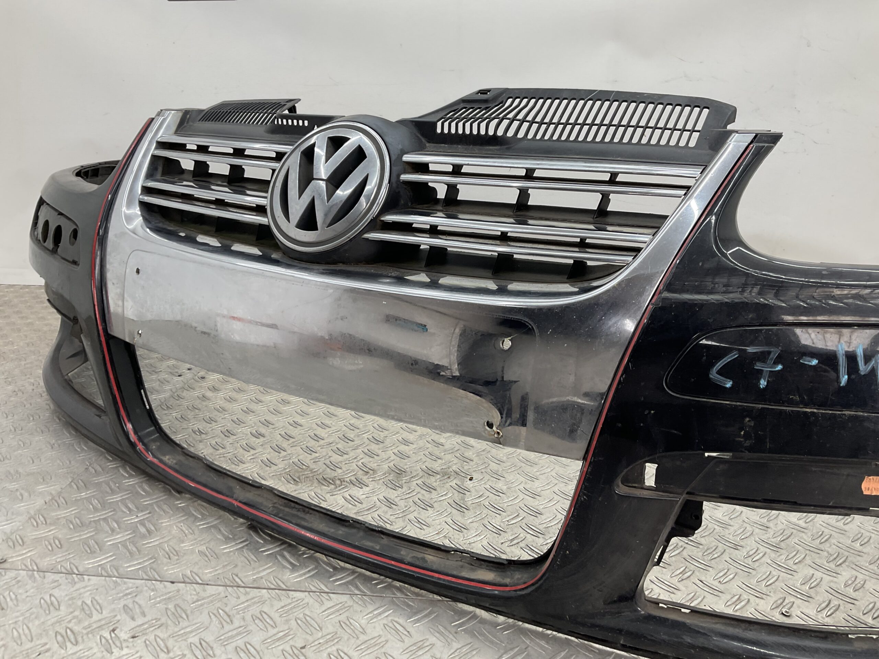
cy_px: 330
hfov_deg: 61.7
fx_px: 736
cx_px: 440
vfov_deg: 48.2
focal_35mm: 29
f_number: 1.8
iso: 25
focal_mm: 3
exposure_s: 1/100
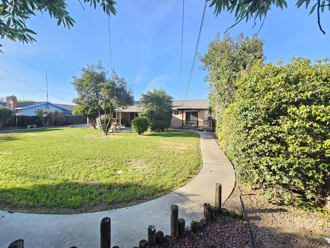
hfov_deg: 106.2
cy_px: 124
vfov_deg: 89.9
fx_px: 124
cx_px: 165
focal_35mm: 13
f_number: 2.2
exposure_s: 1/267
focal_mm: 2.2
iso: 50
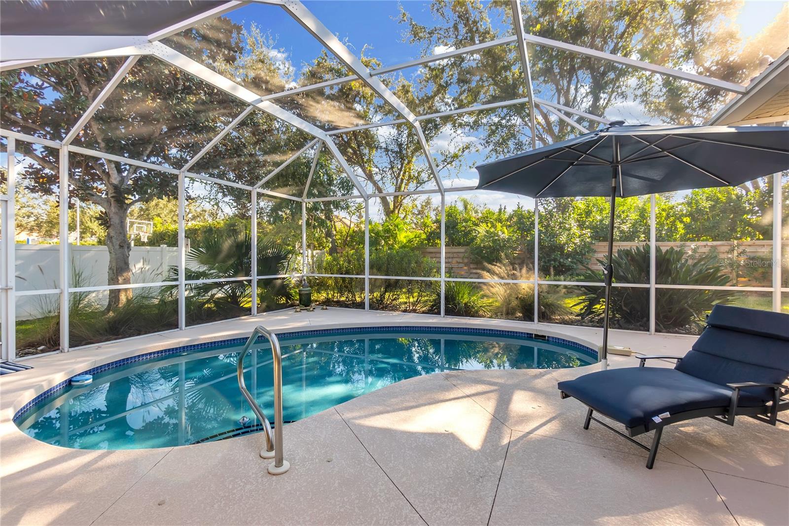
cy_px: 263
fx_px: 329
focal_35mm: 15
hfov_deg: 100.4
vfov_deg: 77.3
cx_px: 394
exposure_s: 1/25
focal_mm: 10
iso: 100
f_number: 8
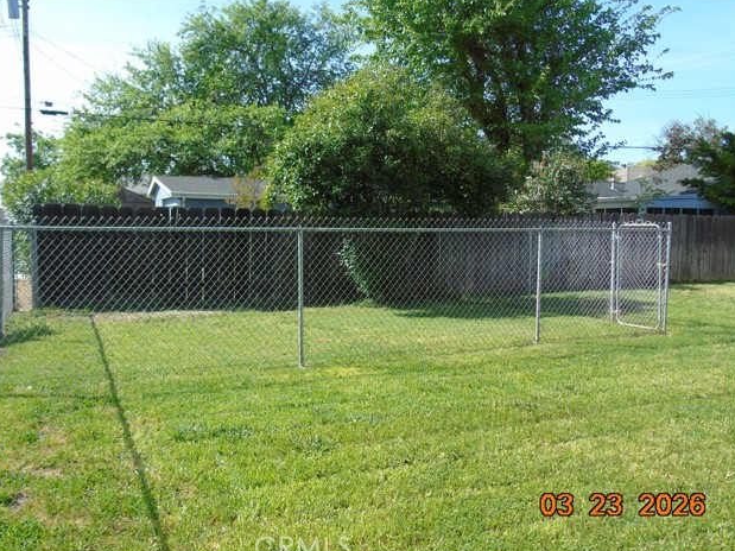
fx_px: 637
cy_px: 279
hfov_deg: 60.0
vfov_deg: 46.8
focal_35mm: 30
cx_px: 369
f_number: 3.6
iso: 80
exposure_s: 1/400
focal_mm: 5.2
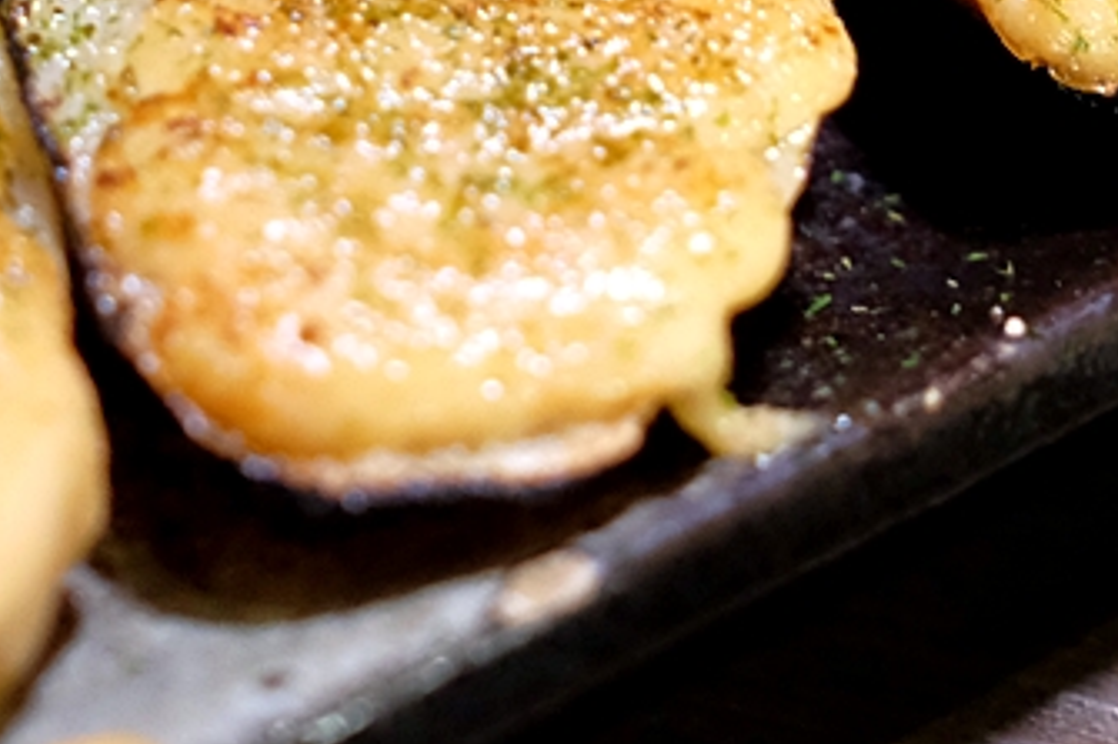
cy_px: -47
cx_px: 517
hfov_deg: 21.7
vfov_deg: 14.3
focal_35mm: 94
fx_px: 2918
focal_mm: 23
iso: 3200
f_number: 2.5
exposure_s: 1/58
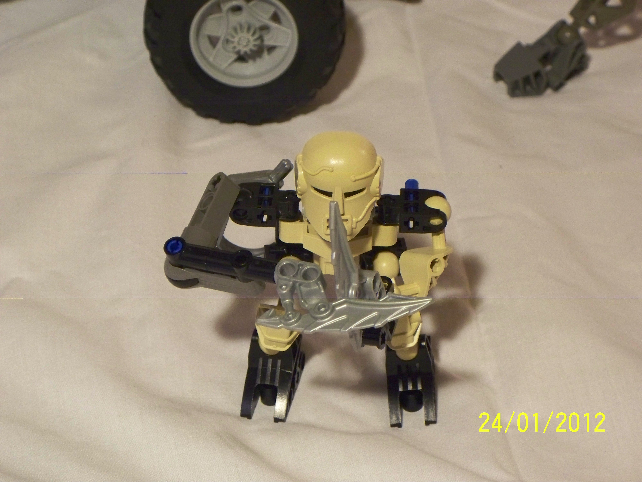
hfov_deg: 14.4
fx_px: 2541
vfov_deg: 10.8
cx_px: 321
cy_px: 241
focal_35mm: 137
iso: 400
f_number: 4.4
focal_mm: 28.83
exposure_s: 1/10
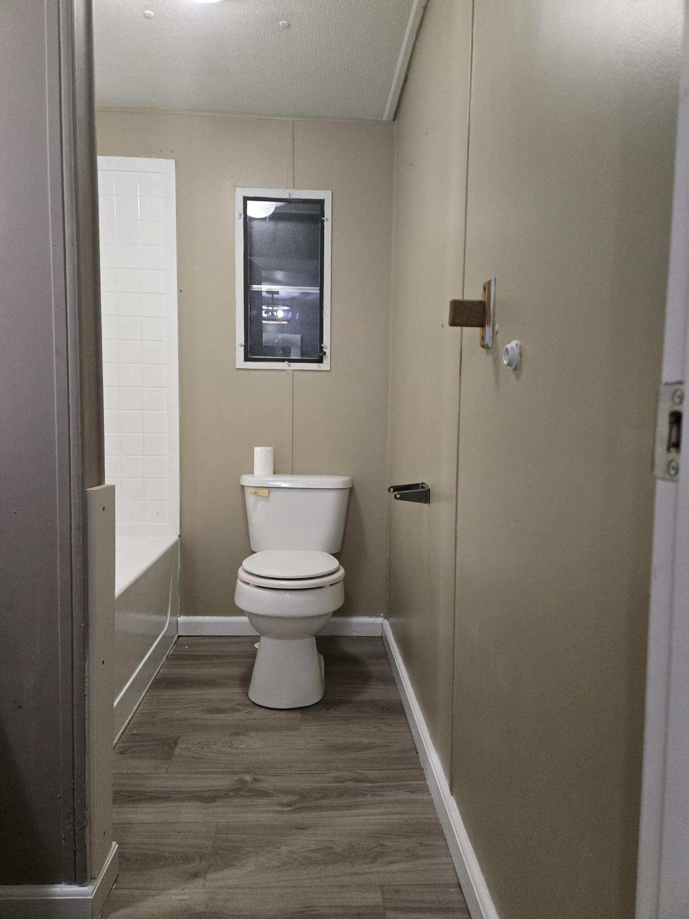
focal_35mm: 23
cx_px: 344
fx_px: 610
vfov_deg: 73.9
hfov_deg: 58.9
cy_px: 460
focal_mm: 5.4
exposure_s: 1/120
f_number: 1.8
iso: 800
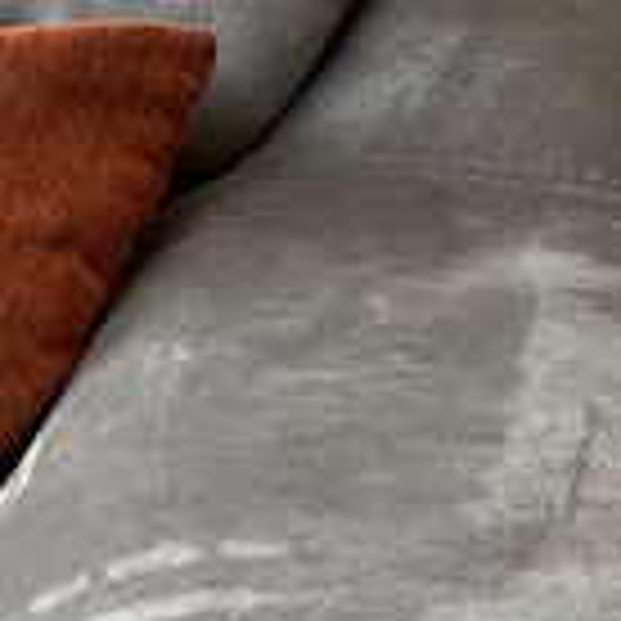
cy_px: 284
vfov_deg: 10.5
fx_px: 3369
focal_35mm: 166
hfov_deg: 8.8
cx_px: -1206
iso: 80
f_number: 1.6
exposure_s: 1/121
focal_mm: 5.1
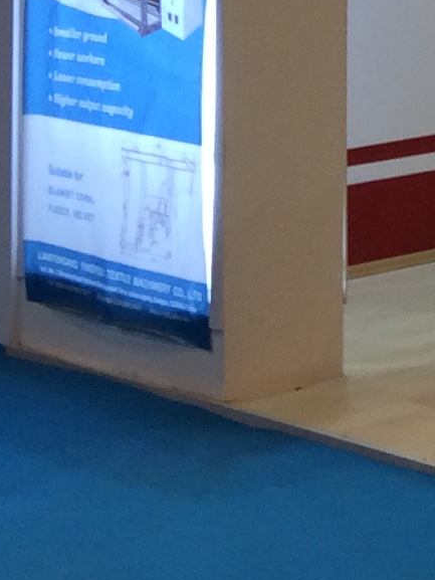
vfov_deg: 11.2
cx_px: 1319
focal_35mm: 164
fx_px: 2747
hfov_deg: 7.8
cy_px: -485
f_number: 2.2
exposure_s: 1/50
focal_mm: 4.15
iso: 40
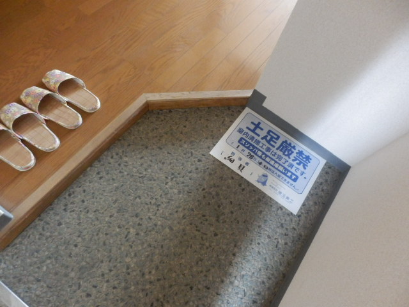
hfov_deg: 71.6
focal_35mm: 24
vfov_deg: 56.8
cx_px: 204
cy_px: 154
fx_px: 284
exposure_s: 1/15
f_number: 3
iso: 800
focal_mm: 4.2
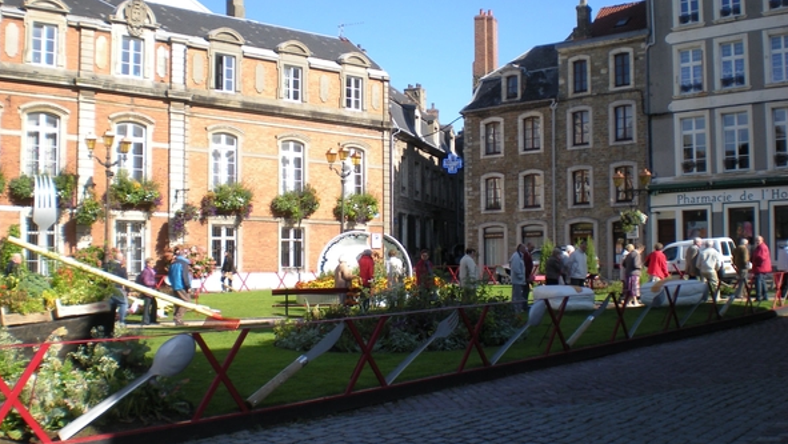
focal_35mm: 42
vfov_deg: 28.4
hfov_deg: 48.3
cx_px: 389
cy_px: 228
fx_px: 878
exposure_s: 1/245
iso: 64
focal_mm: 6.3
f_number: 4.6
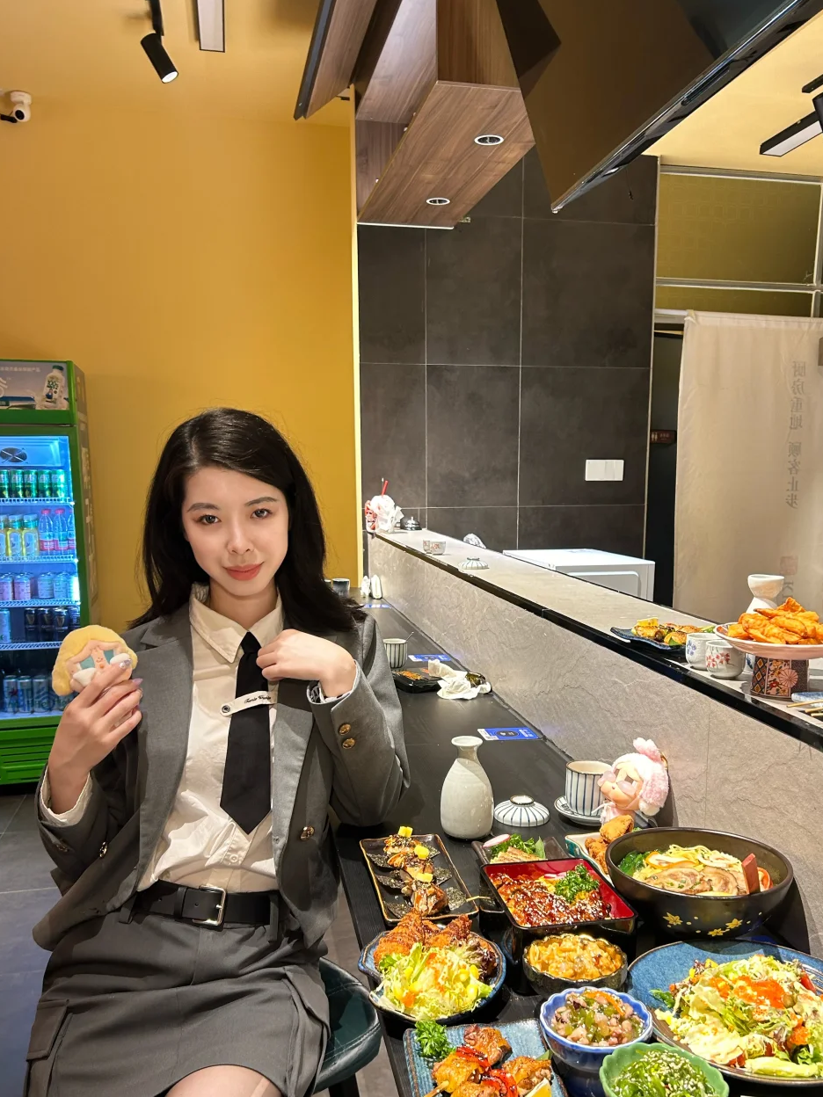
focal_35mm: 30
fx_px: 951
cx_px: 453
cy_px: 619
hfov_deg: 46.7
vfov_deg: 59.8
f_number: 1.5
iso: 80
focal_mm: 5.7
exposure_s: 1/50
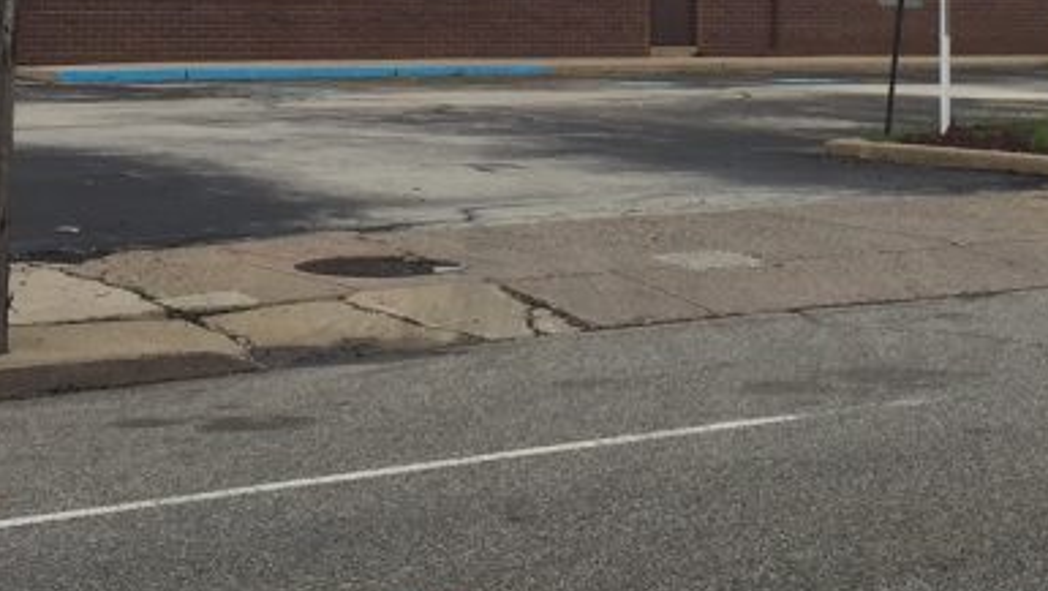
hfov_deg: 25.2
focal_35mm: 84
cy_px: -251
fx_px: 2335
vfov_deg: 13.7
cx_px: 686
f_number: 2.2
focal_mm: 4.15
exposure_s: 1/1883
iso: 32
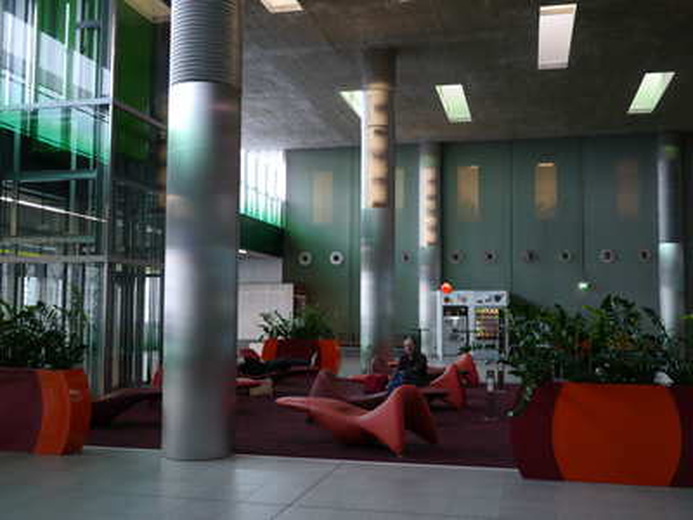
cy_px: 260
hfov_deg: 46.8
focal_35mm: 40
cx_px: 346
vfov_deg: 36.0
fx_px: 801
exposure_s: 1/60
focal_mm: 20
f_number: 1.7
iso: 200
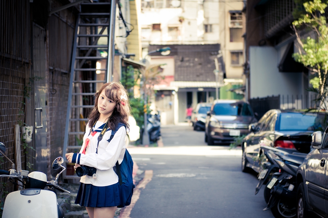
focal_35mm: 105
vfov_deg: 13.0
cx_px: 164
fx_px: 956
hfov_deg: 19.5
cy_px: 109
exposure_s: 1/200
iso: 200
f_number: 2.8
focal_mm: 70
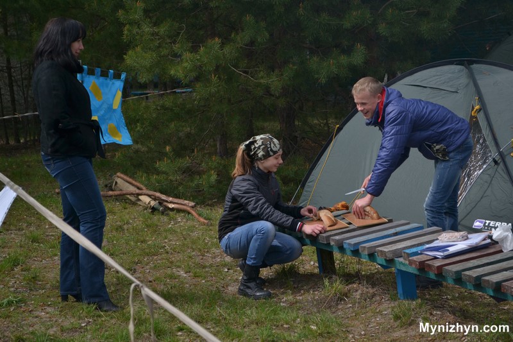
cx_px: 256
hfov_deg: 28.1
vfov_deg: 18.9
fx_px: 1026
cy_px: 171
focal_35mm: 72
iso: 200
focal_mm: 48
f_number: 5.6
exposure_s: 1/1000
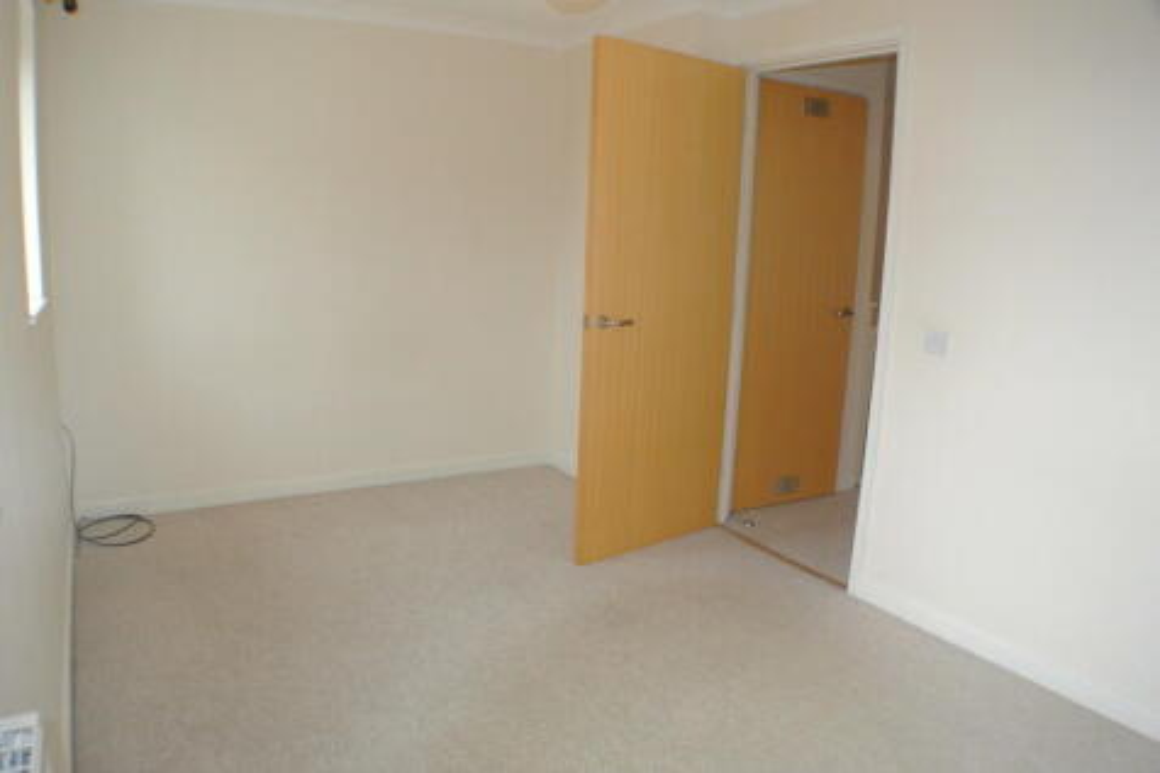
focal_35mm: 32
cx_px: 580
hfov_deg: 58.7
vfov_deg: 41.1
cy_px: 386
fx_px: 1031
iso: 1000
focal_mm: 12.2
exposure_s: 1/60
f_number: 3.8
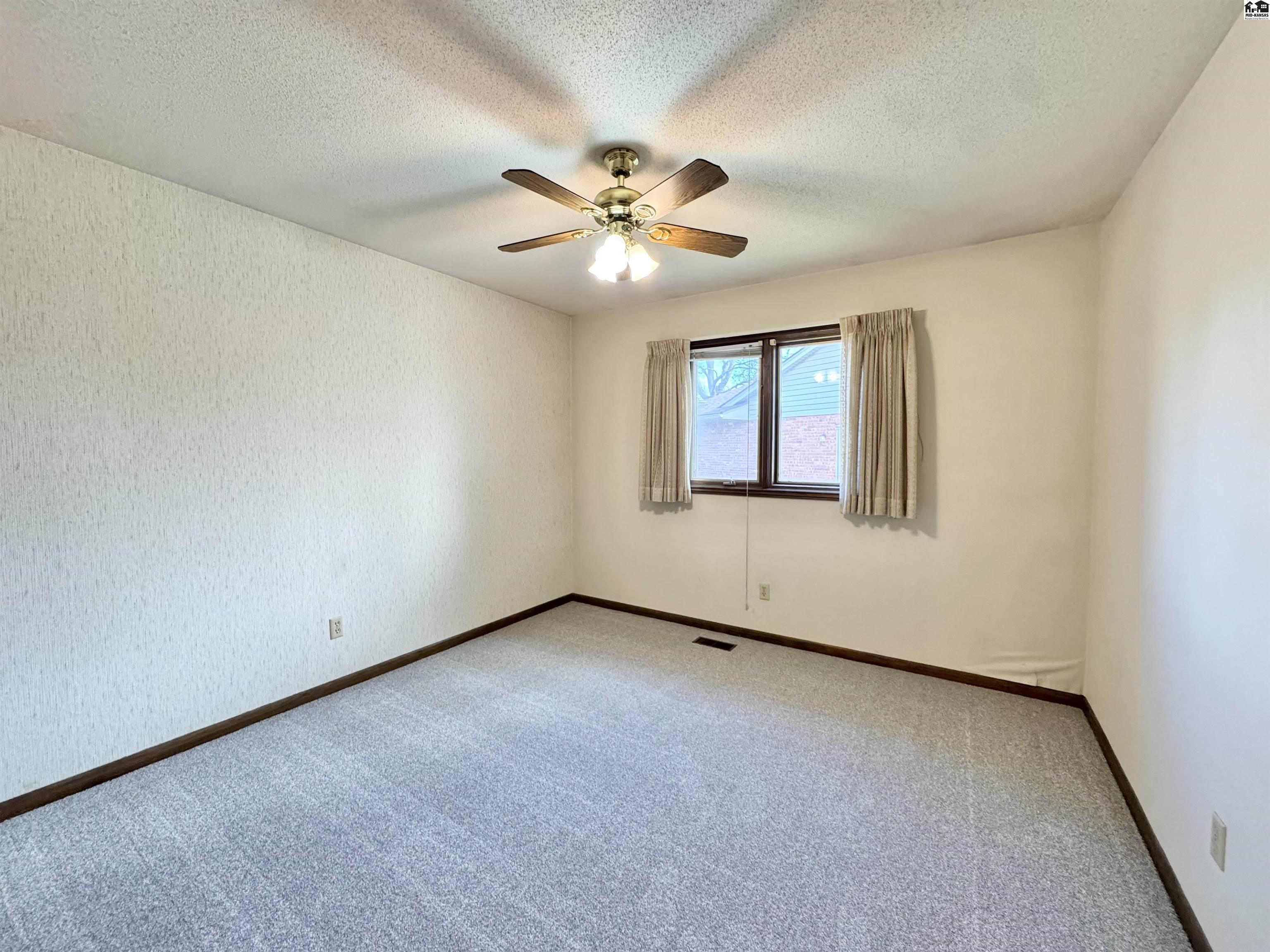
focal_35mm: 14
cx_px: 635
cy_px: 476
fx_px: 514
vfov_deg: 85.7
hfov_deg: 102.1
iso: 320
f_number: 2.2
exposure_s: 1/120
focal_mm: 2.22
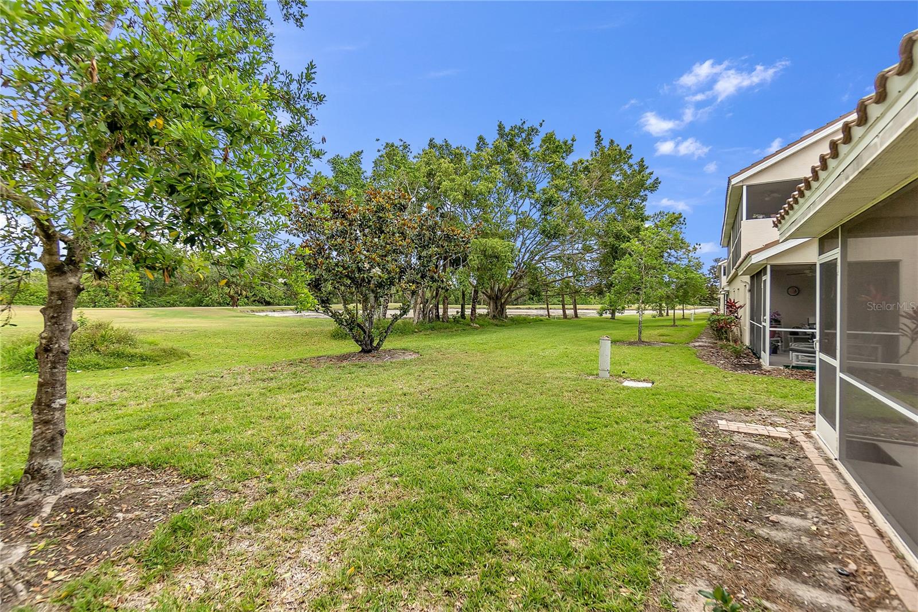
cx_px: 459
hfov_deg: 100.4
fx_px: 382
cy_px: 306
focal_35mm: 15
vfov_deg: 77.3
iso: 100
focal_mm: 10
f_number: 4
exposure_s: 1/500
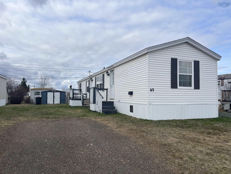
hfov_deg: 67.3
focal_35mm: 26
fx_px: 174
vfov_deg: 53.1
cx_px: 116
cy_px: 87
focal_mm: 5.7
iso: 50
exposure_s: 1/4444
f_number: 1.5
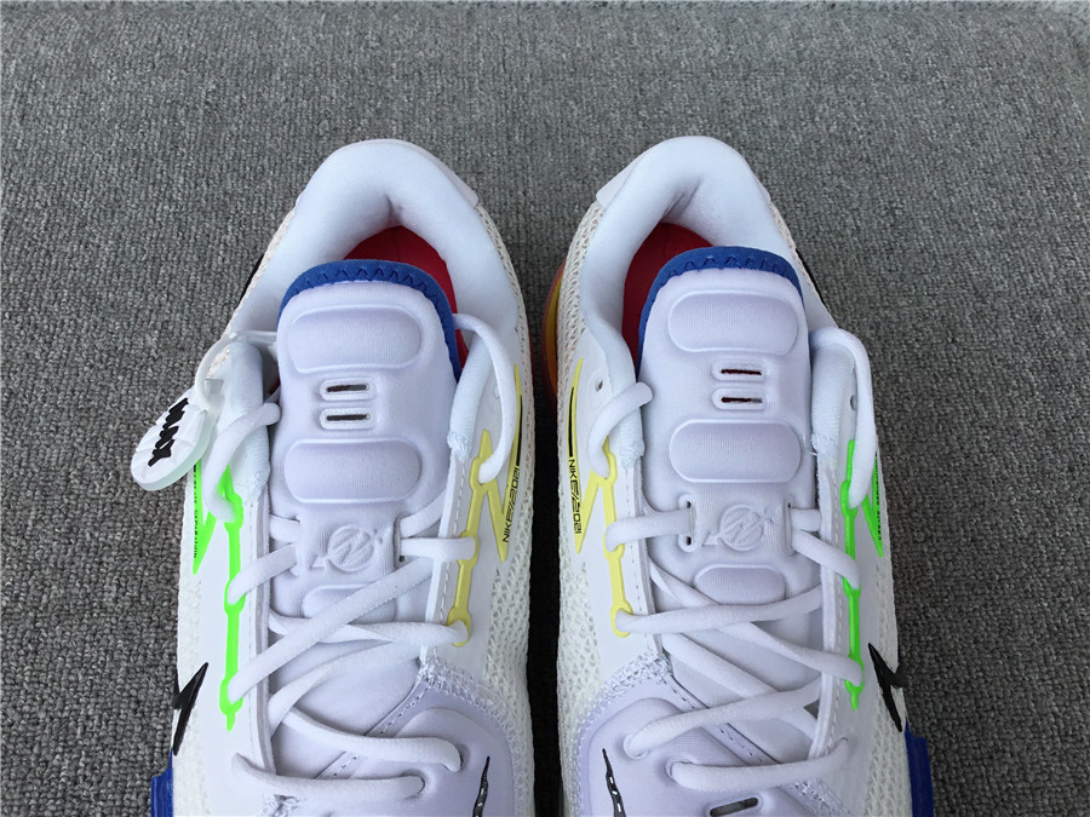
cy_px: 408
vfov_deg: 45.4
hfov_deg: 58.4
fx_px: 976
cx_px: 545
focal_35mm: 31
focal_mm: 3.3
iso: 25
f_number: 2.4
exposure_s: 1/525
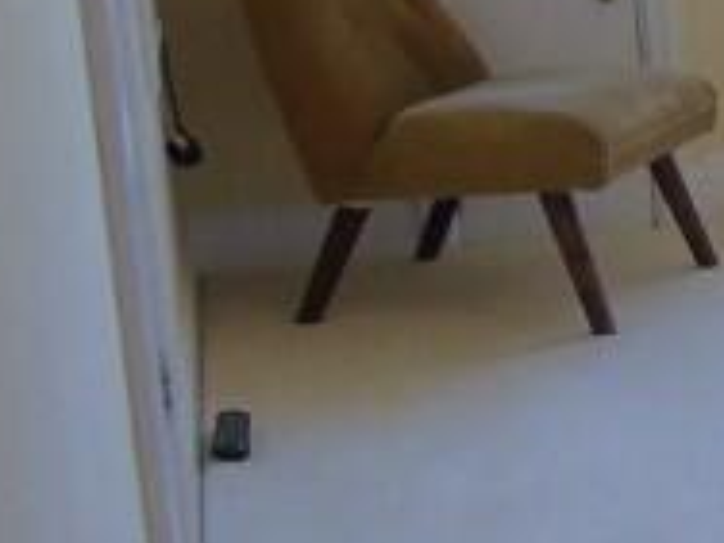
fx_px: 2844
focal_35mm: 136
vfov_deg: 10.9
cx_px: 1483
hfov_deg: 12.6
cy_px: 204
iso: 160
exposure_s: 1/30
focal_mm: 4.4
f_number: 3.4
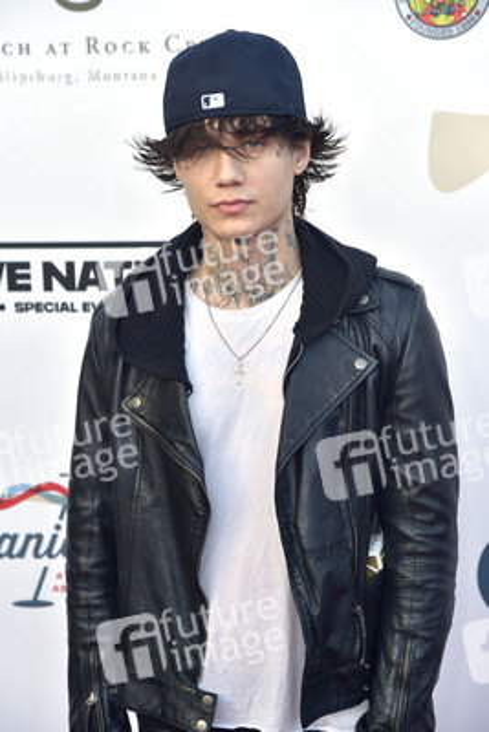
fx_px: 2239
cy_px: 366
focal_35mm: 110
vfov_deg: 18.6
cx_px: 244
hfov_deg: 12.5
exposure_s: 1/250
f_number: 6.3
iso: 400
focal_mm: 110
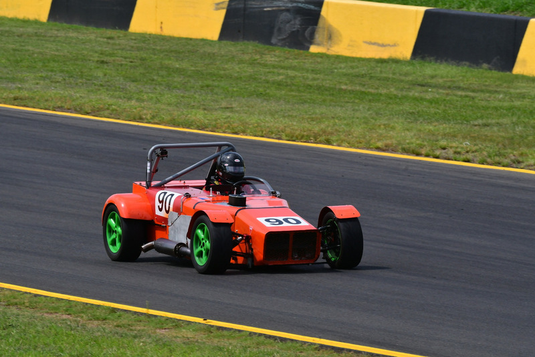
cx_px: 268
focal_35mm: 585
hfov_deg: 3.5
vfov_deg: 2.4
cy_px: 178
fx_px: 8696
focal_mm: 390
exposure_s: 1/640
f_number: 14
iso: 500
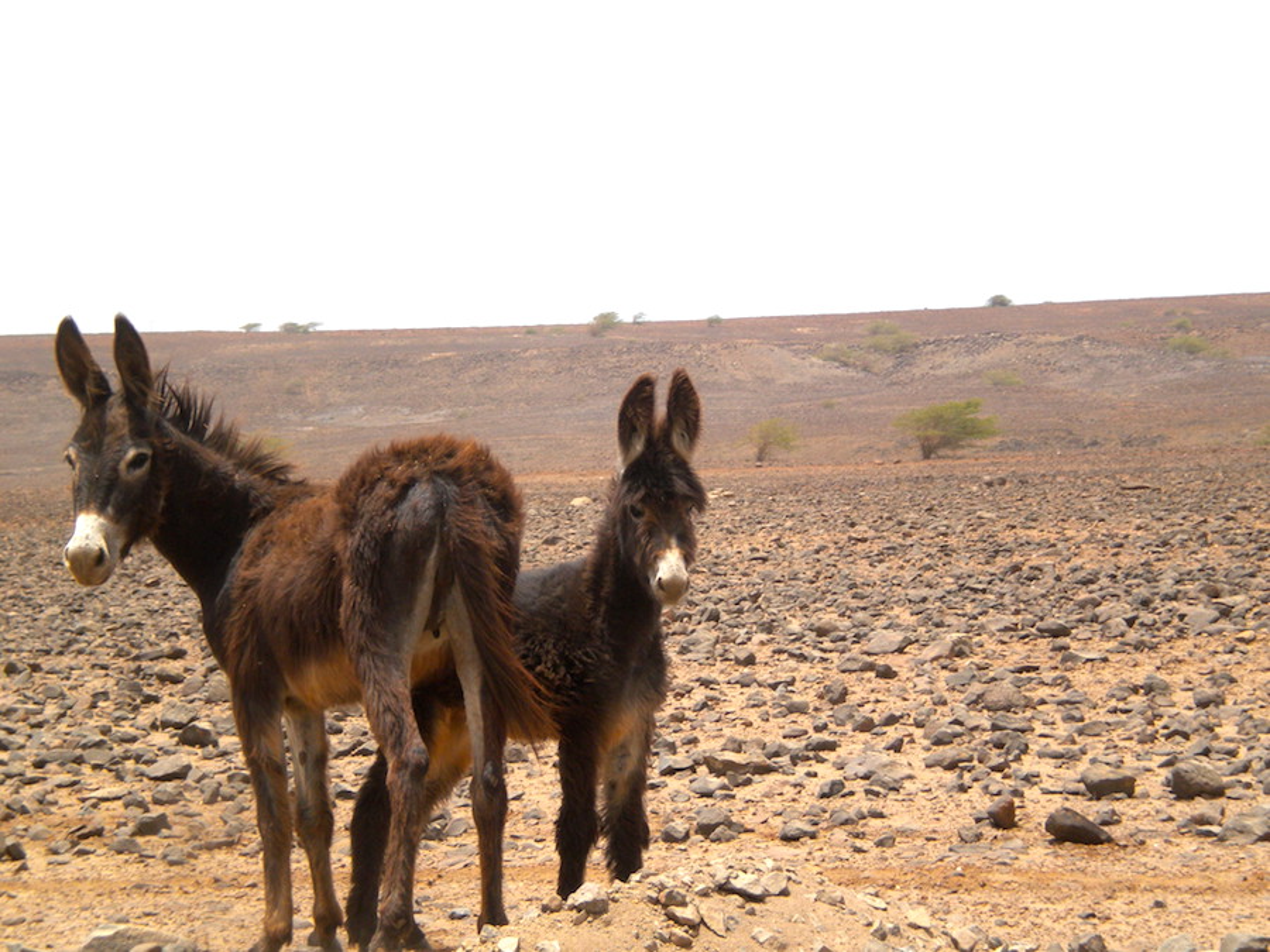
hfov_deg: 18.7
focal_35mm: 105
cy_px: 476
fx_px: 3852
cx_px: 635
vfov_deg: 14.1
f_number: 5.9
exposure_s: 1/500
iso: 133
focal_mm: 18.9
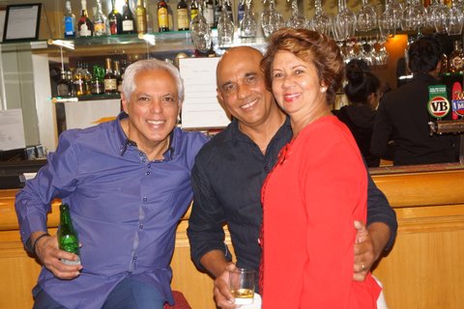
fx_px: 677
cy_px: 154
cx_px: 232
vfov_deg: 25.8
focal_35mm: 52
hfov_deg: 37.9
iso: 400
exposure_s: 1/60
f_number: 4.5
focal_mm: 35
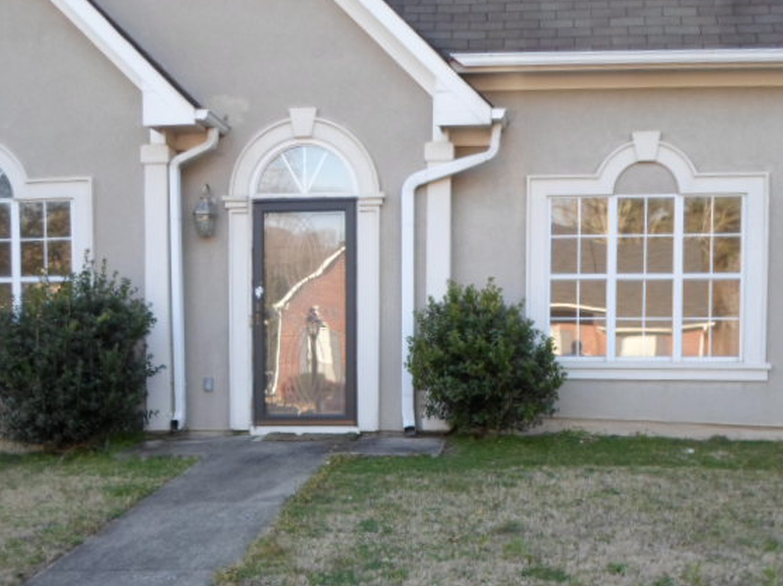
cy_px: 420
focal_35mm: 46
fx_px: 1040
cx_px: 380
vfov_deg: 31.1
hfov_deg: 41.3
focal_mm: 4.5
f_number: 2.5
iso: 80
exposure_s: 1/180
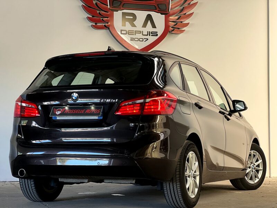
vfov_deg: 19.1
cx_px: 138
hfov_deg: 25.3
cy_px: 104
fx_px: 616
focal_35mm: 77
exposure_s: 1/63
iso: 250
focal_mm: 9
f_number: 2.8
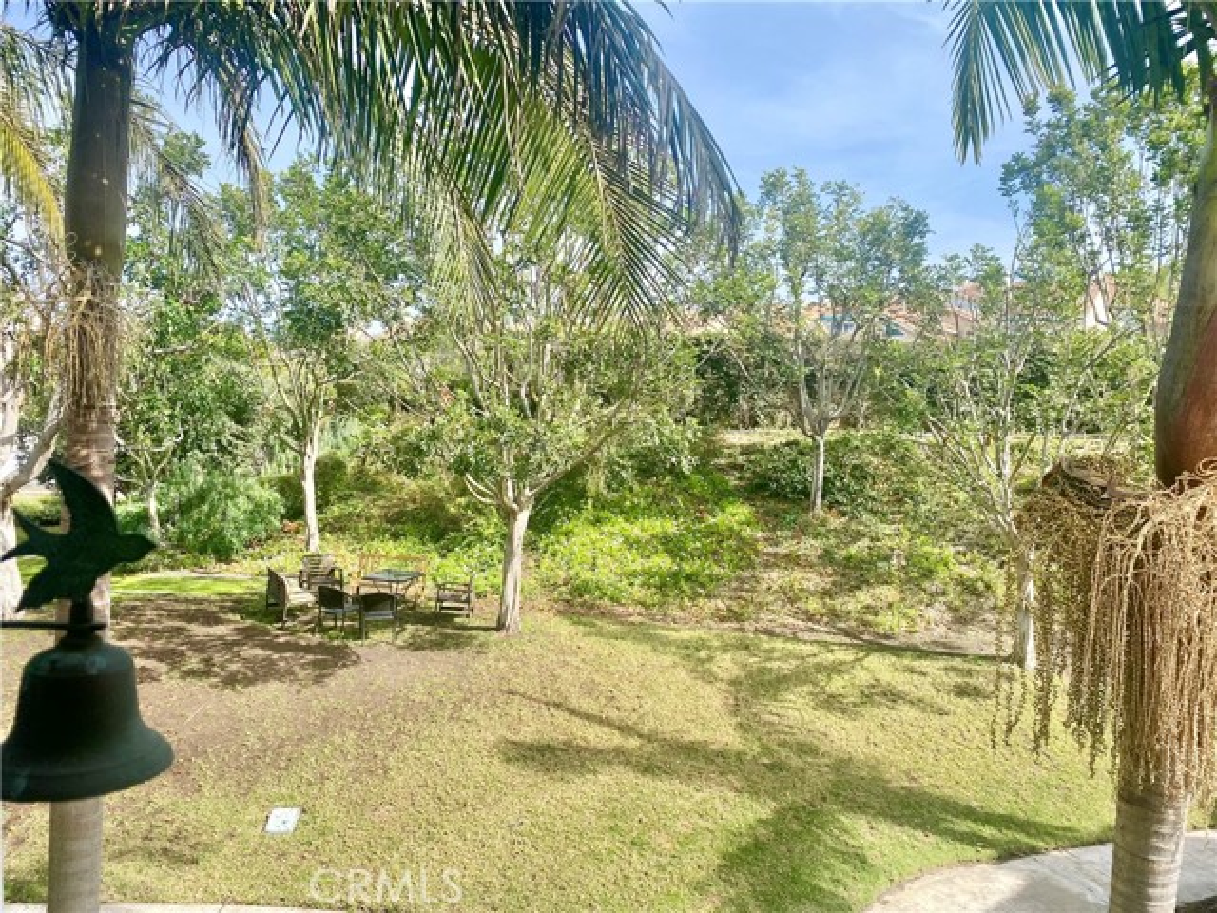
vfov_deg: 53.1
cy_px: 456
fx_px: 914
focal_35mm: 26
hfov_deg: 67.3
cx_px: 608
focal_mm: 4.25
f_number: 1.8
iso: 32
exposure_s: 1/1114
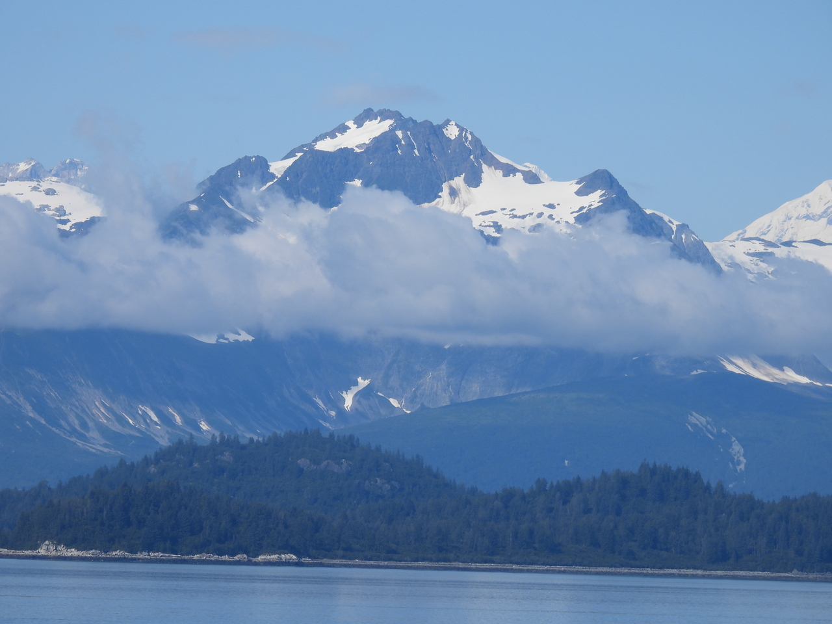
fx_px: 7211
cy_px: 312
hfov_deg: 6.6
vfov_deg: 5.0
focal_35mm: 300
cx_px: 416
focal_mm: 53.5
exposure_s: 1/1250
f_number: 5
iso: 100
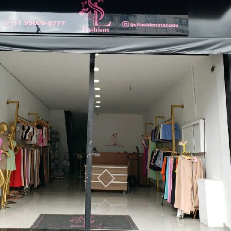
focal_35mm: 31
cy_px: 115
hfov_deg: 52.4
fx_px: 234
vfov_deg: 52.5
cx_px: 99
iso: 50
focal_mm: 4.3
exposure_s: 1/164
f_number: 2.4
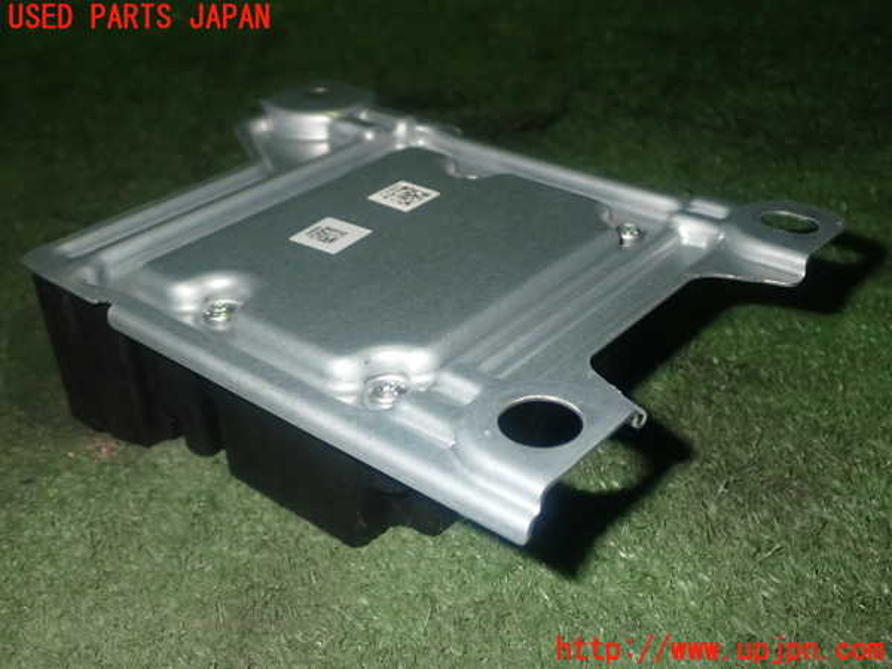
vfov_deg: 35.1
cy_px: 334
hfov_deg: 45.8
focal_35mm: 41
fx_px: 1057
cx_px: 446
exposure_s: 1/40
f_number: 8
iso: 400
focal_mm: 7.31
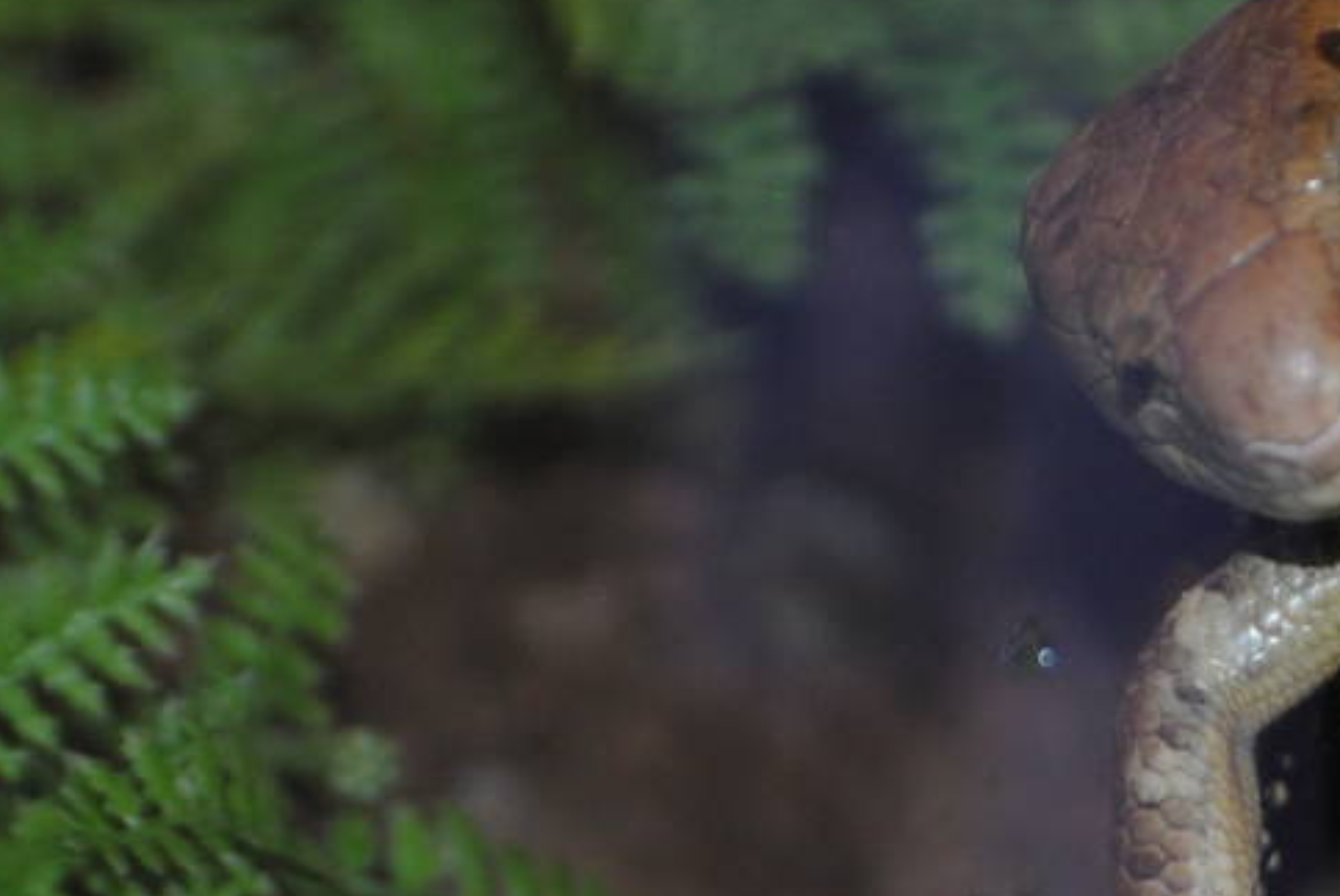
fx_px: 13850
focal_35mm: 372
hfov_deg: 5.5
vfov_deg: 3.7
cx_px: 1337
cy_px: 554
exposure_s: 1/60
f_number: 4.2
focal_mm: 75
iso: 200
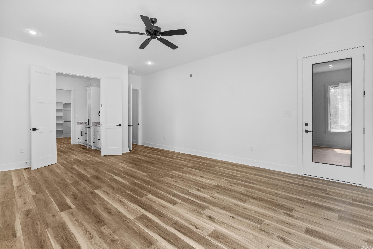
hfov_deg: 94.0
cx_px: 186
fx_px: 174
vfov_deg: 71.1
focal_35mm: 17
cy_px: 124
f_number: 9
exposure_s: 1/3
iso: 200
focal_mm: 11.2
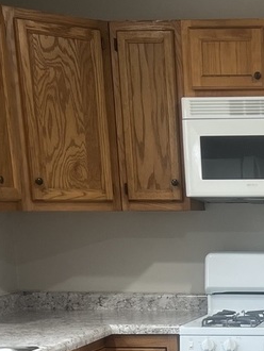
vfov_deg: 21.3
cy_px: 431
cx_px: 350
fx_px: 863
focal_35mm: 85
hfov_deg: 16.4
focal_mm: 5.7
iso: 64
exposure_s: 1/60
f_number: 1.5
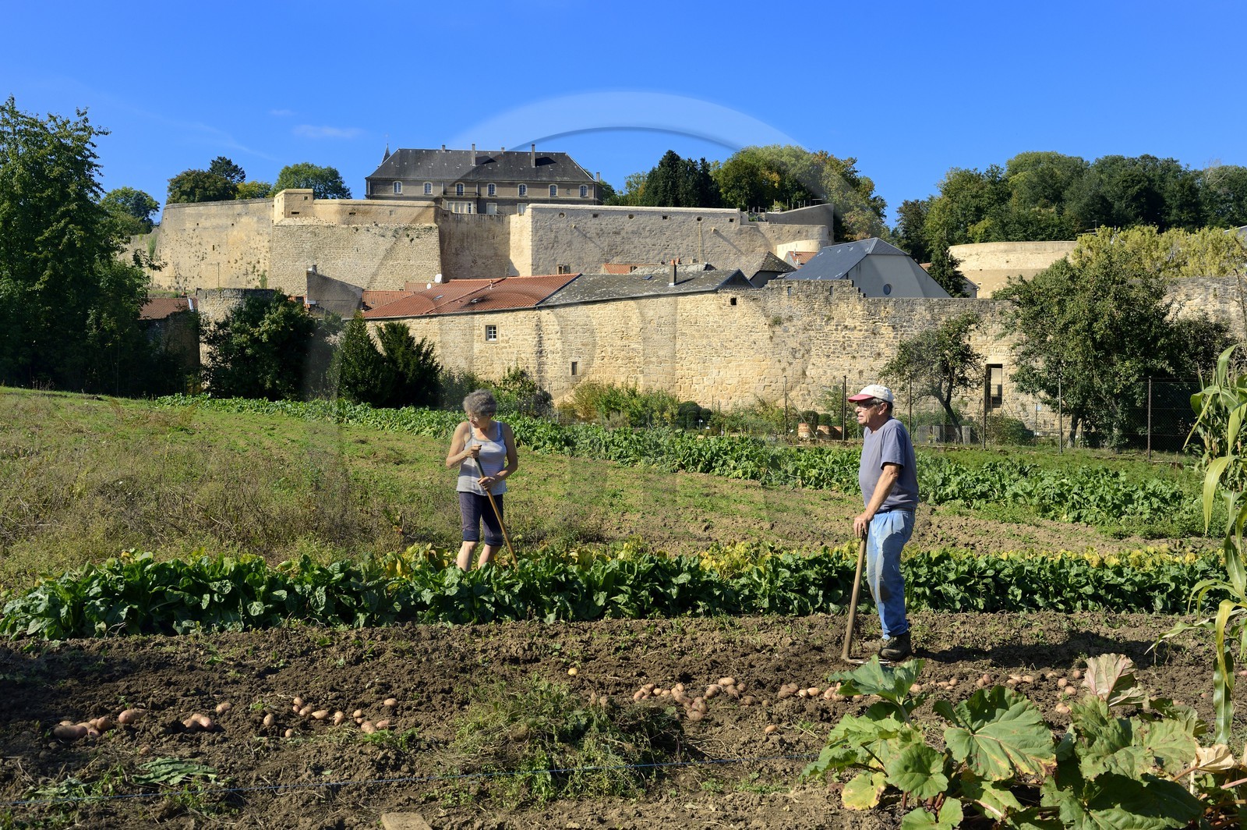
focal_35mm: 34
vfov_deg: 38.8
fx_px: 1177
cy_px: 415
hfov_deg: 55.8
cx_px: 624
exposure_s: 1/250
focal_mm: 34
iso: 200
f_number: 10
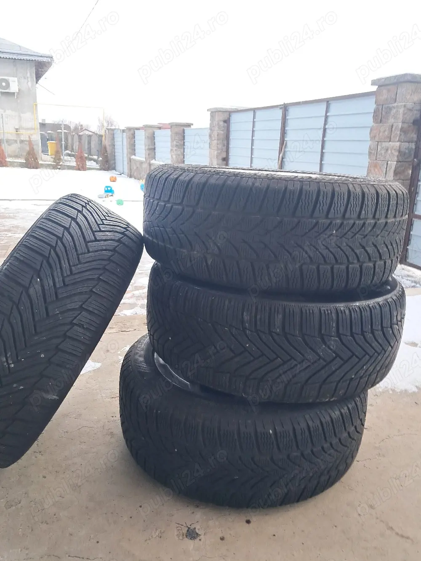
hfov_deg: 51.4
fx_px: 438
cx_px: 210
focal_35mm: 27
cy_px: 280
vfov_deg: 65.3
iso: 50
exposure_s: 1/50
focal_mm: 4
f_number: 1.8
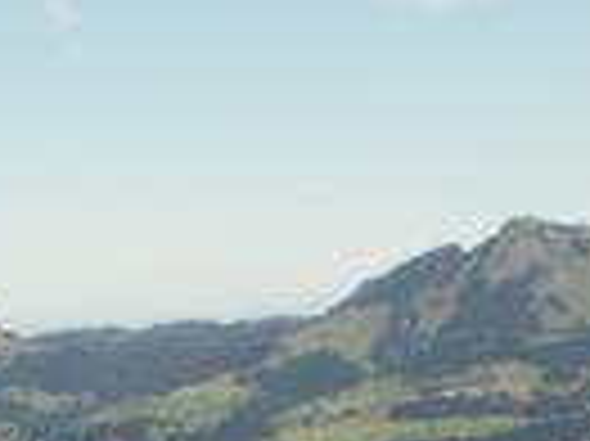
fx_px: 2912
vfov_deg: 8.4
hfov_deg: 11.4
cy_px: 752
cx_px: 658
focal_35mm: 171
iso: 50
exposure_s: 1/200
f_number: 6.3
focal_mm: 5.86
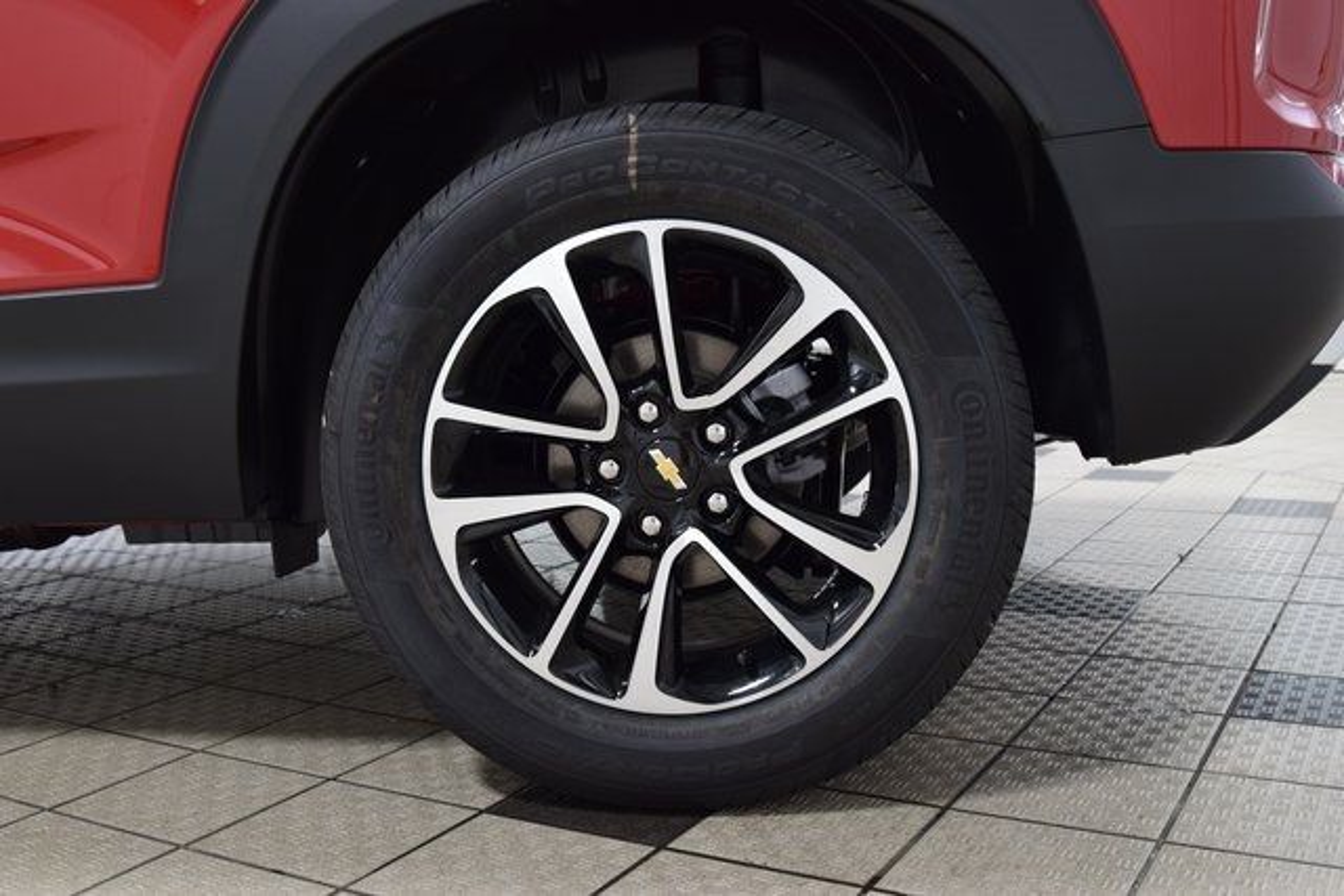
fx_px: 1344
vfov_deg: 36.9
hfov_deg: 53.1
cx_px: 672
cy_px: 448
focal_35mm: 36
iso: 1000
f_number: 6.3
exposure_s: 1/15
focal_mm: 24
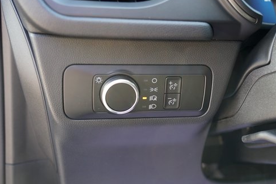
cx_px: 147
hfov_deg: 42.7
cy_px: 97
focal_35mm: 46
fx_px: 353
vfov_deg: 29.3
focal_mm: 35
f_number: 4
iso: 500
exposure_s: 1/60
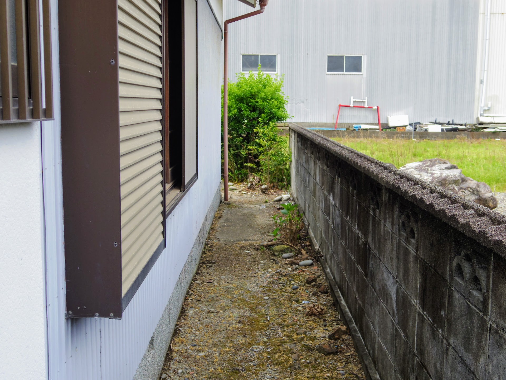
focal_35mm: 47
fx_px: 687
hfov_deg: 40.4
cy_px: 190
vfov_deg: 30.9
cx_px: 253
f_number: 3.2
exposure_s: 1/500
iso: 125
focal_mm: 8.5
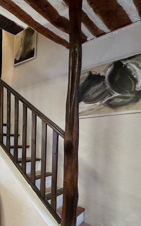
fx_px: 166
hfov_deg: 36.7
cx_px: -23
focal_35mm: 27
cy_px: 146
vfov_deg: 66.9
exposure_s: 1/50
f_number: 2.2
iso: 250
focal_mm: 2.22
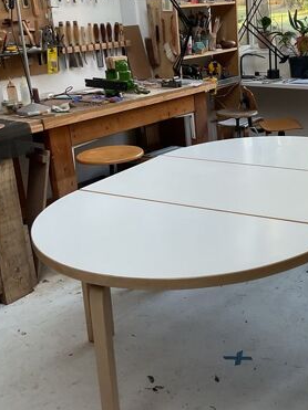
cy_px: 181
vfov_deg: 38.1
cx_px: 251
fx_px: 594
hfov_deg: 28.4
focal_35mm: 50
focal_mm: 3
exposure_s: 1/60
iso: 40
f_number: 1.8
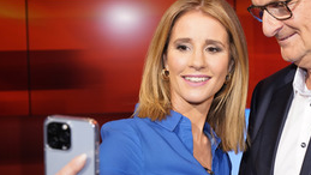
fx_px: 677
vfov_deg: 14.8
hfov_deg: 25.6
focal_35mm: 82
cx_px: 230
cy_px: 82
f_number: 4.5
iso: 1600
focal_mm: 45
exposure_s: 1/125
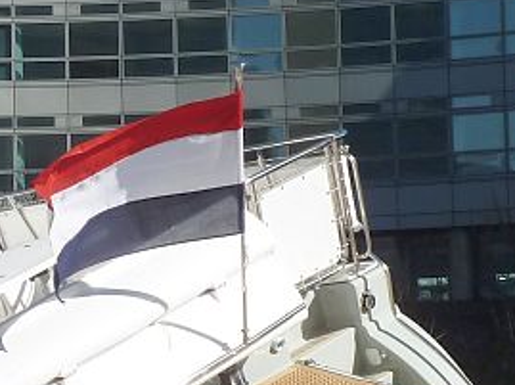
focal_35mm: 183
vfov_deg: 8.1
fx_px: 2719
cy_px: 251
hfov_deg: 10.6
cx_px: -100
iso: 80
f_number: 5
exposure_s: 1/400
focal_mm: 7.9
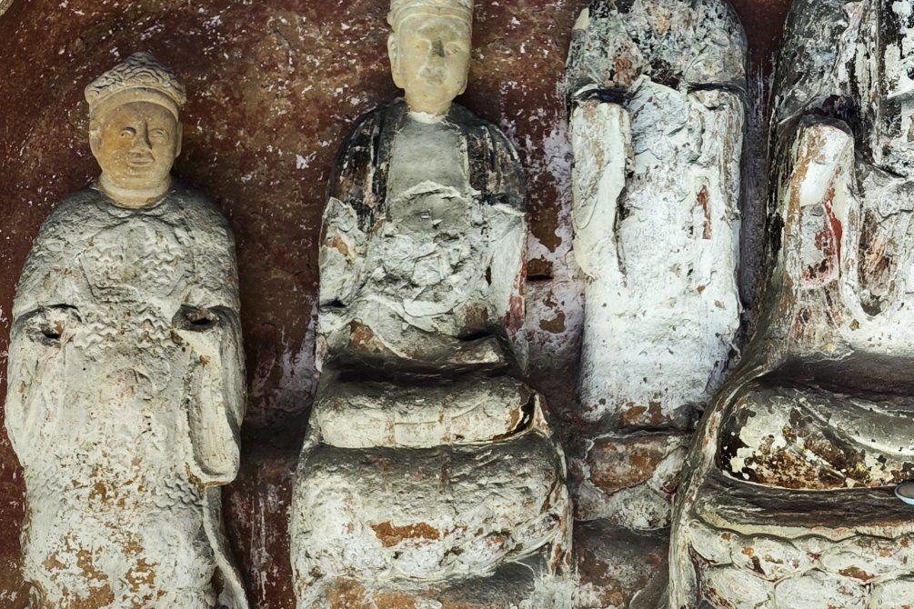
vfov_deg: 20.6
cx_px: 936
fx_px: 1650
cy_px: 85
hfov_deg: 28.8
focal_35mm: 65
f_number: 1.9
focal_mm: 8.7
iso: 537
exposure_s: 1/25
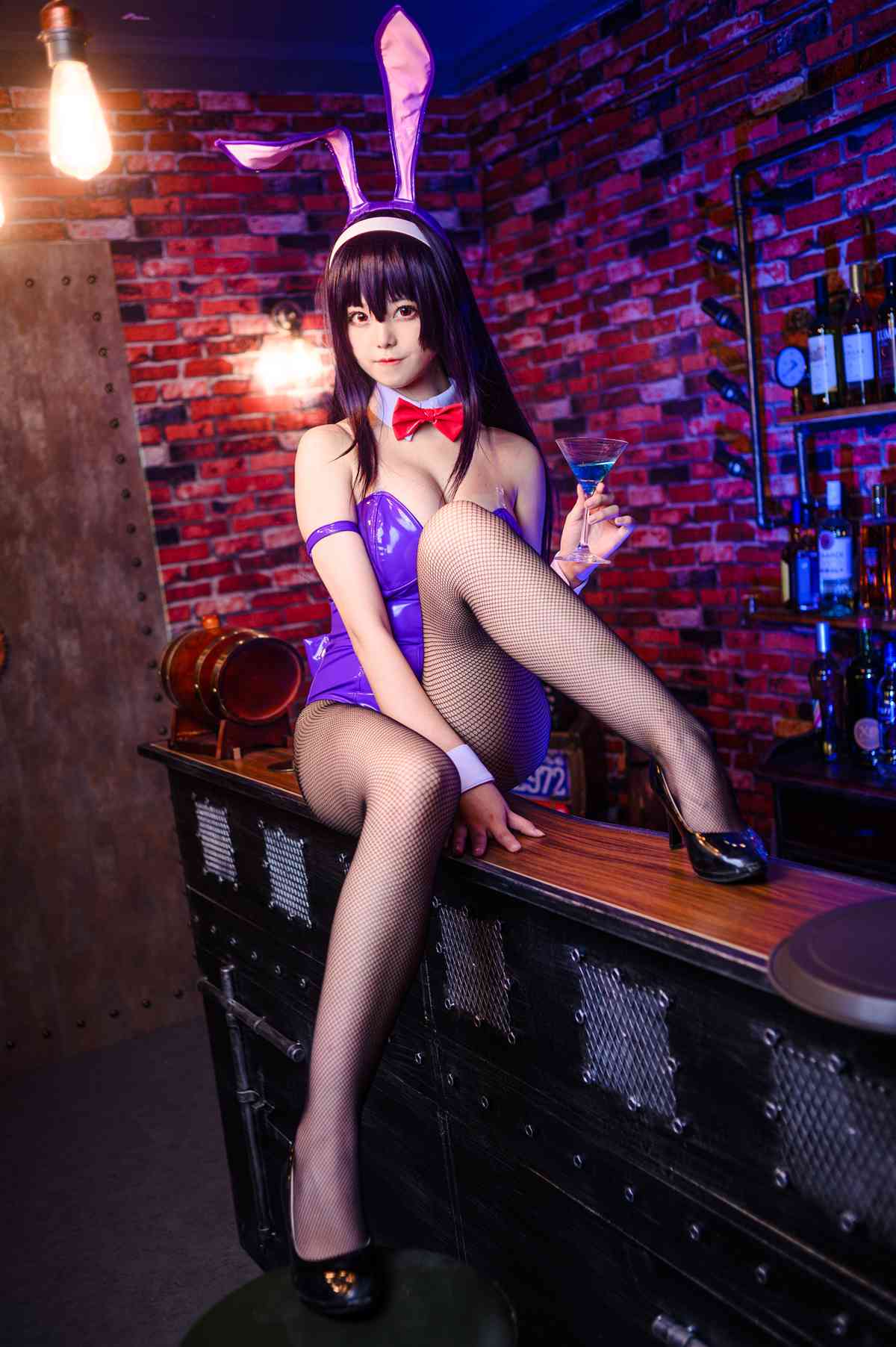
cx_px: 448
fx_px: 1309
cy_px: 674
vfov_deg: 54.5
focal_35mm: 35
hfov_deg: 37.8
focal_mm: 35
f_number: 2.8
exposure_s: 1/30
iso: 100
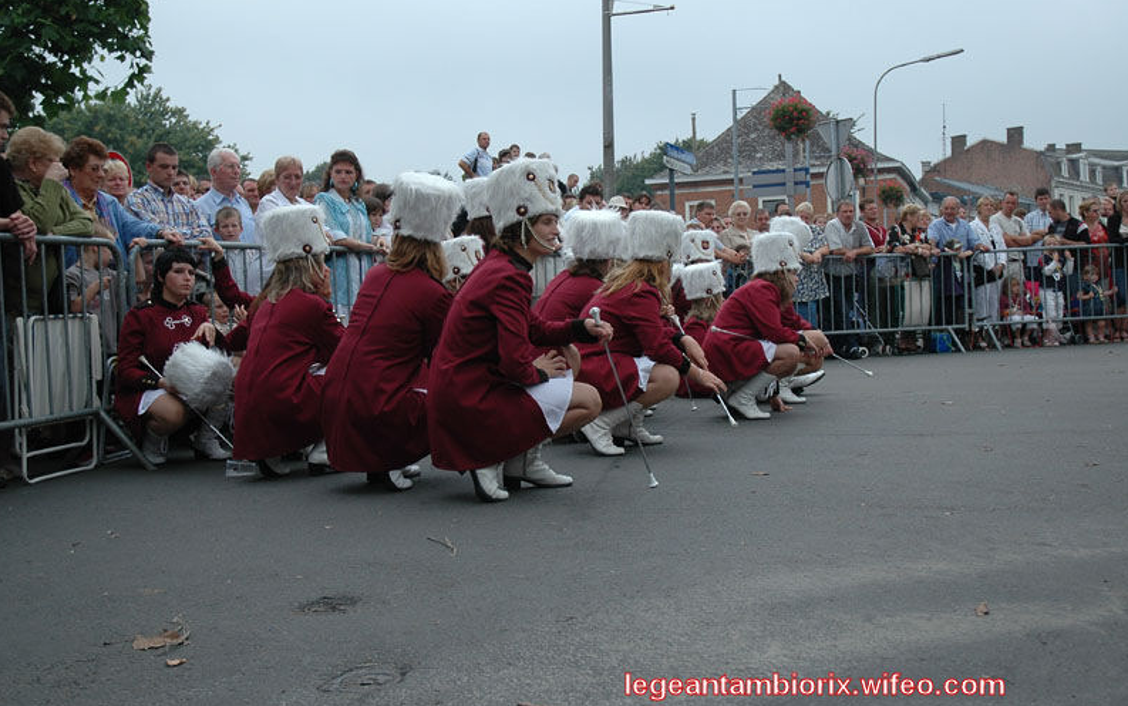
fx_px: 1184
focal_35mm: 39
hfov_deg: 50.9
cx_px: 565
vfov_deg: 33.2
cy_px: 337
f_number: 3.8
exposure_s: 1/1000
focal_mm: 25
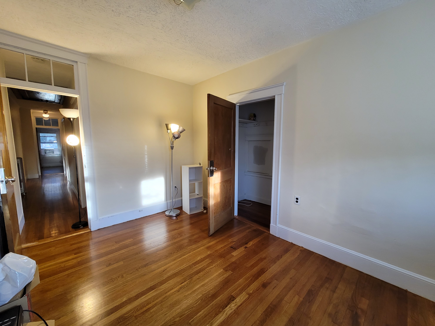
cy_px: 163
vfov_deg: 89.9
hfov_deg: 106.2
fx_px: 163
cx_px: 218
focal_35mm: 13
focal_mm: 2.2
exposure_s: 1/59
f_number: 2.2
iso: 250
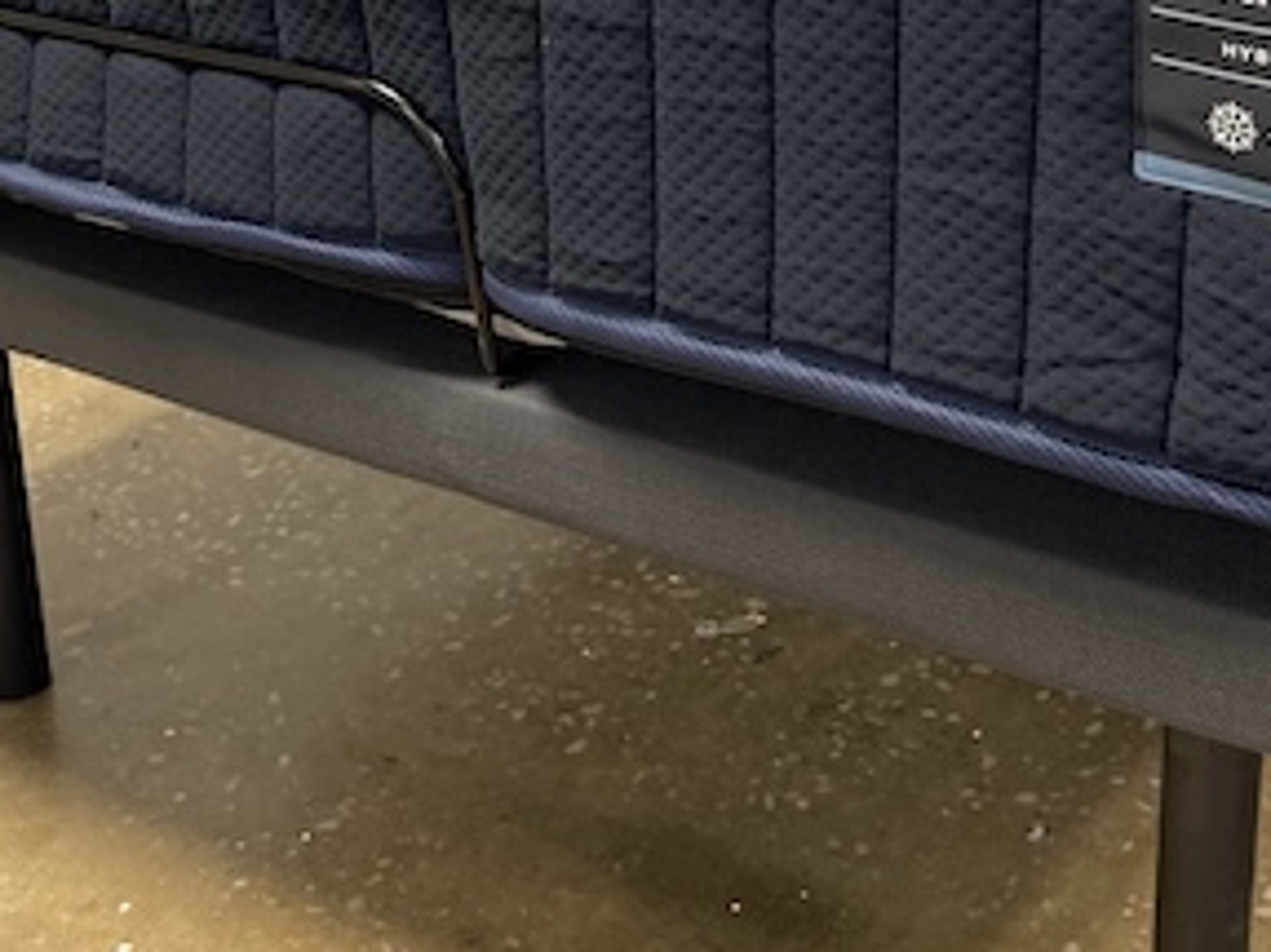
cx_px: 828
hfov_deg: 31.5
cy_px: -135
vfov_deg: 22.4
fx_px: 2239
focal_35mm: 61
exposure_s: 1/60
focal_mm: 5.1
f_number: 1.6
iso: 80
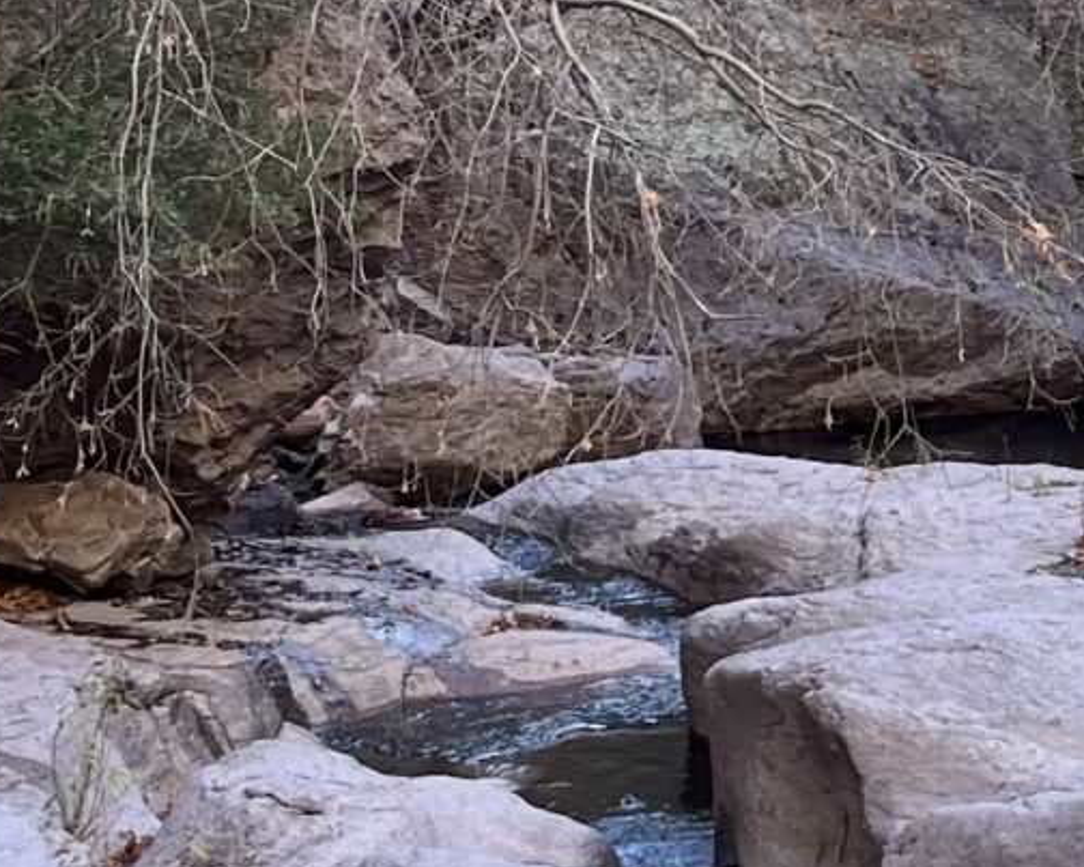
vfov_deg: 12.0
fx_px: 4138
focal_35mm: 129
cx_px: 1828
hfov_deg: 13.6
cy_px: 432
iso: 50
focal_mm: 5.1
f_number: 1.6
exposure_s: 1/190
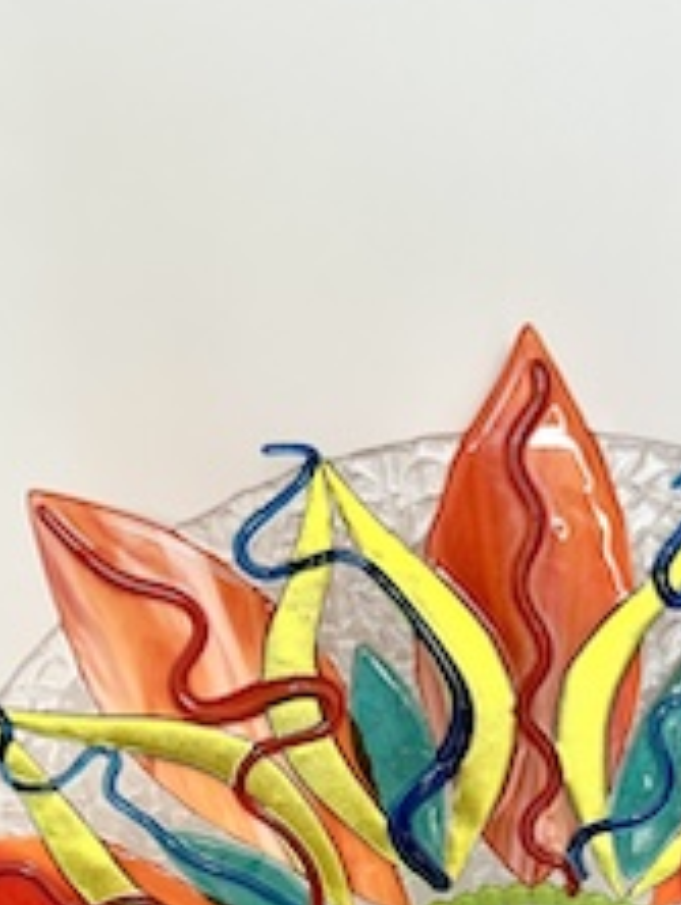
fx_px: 1414
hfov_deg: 26.7
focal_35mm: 54
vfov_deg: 32.8
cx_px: 516
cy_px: 893
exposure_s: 1/121
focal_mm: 6.86
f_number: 1.78
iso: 200
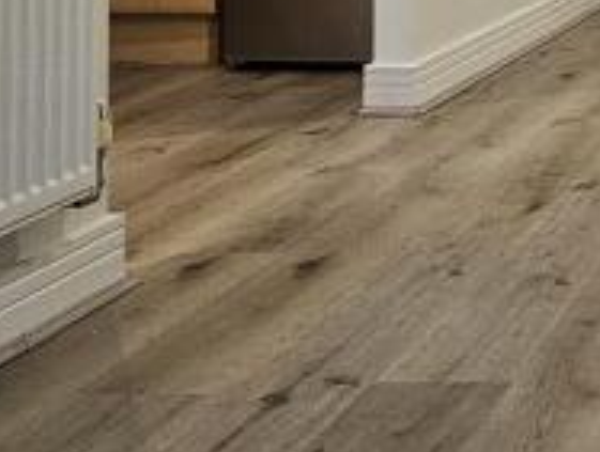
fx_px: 1233
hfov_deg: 21.5
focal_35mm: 71
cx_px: 966
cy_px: -205
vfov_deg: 18.6
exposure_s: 1/50
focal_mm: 2.2
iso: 250
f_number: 2.2
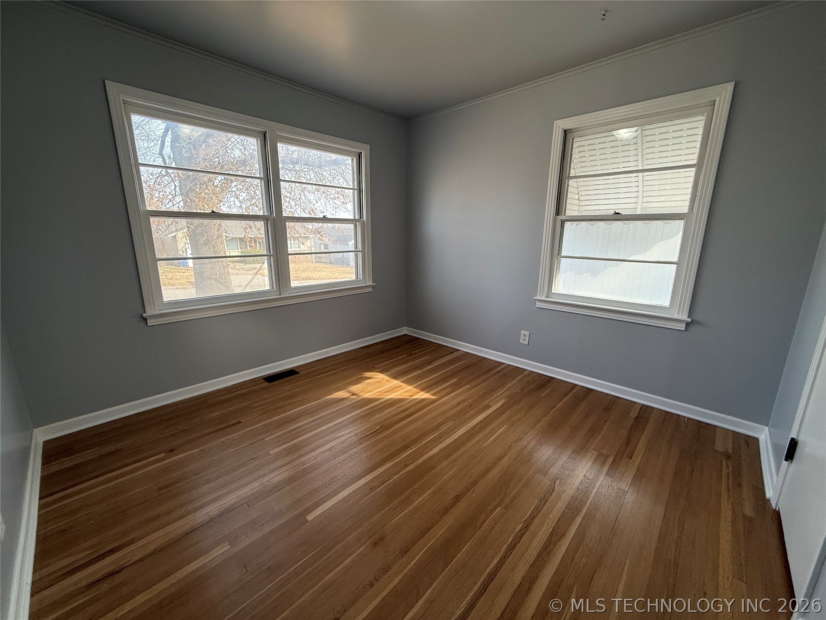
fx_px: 334
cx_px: 413
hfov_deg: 102.1
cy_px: 310
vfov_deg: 85.7
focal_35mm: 14
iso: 80
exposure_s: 1/120
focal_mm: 2.22
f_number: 2.2
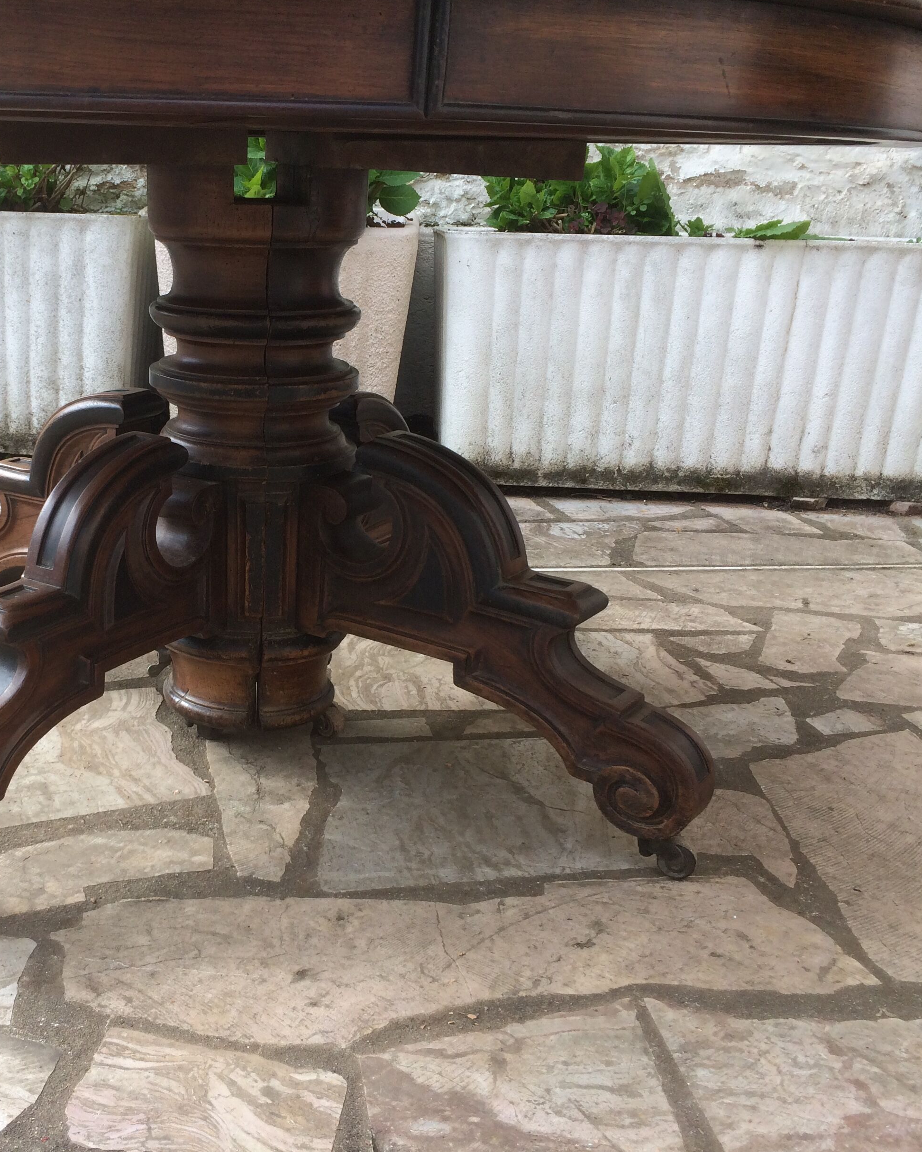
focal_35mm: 38
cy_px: 574
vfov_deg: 47.9
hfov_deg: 38.3
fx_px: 1296
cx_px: 245
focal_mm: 4.15
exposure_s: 1/380
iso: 32
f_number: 2.2
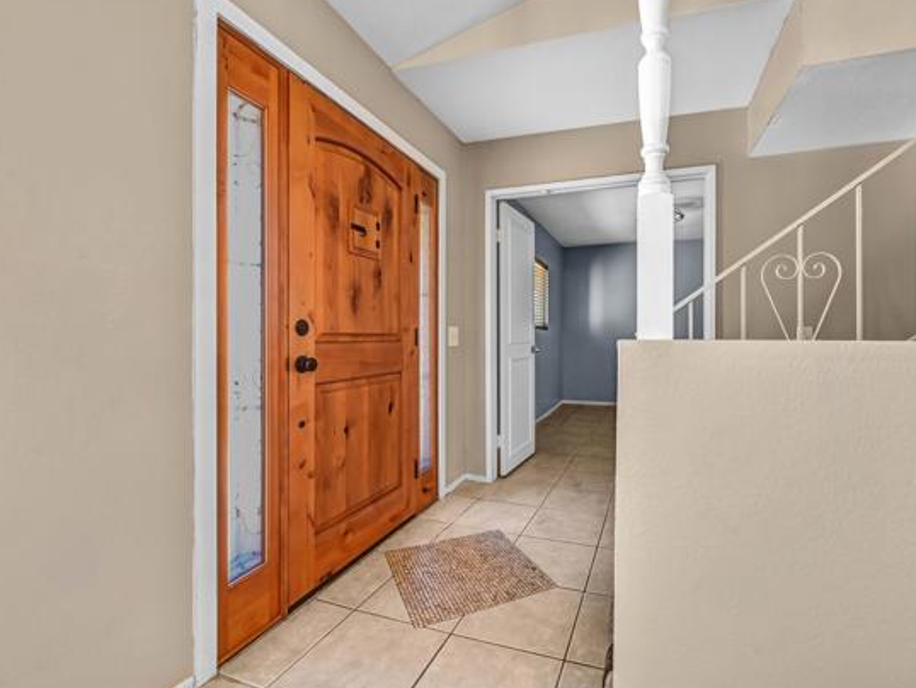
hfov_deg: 93.9
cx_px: 523
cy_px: 339
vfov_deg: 78.1
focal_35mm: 16
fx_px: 424
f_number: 8
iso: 400
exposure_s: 1/15
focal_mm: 14
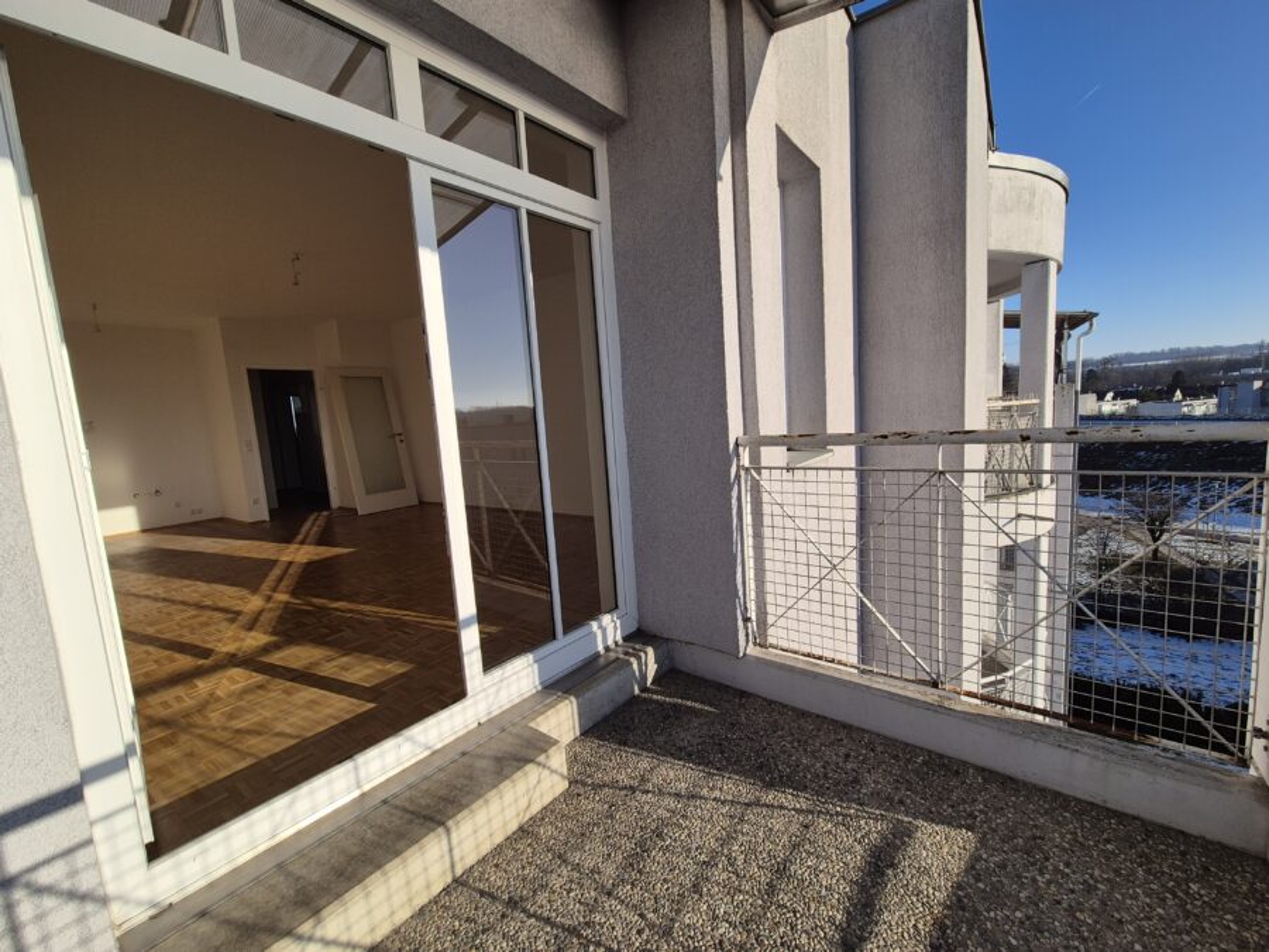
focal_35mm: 13
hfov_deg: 106.2
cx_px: 634
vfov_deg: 89.9
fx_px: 477
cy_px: 476
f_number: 2.2
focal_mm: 2.2
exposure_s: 1/2608
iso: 50
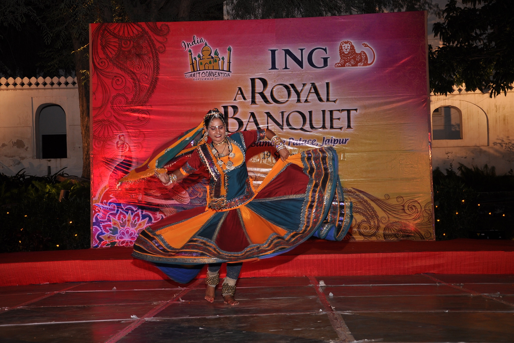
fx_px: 814
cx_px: 257
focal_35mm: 57
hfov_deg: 35.1
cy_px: 172
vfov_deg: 23.8
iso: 200
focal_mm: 38
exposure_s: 1/40
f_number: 5.6
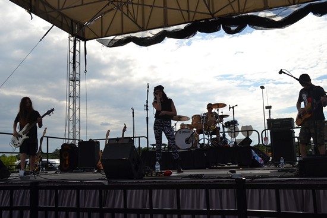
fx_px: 327
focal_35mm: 36
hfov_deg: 53.1
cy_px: 109
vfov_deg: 36.9
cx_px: 164
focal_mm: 24
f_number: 6.3
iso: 100
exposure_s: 1/160
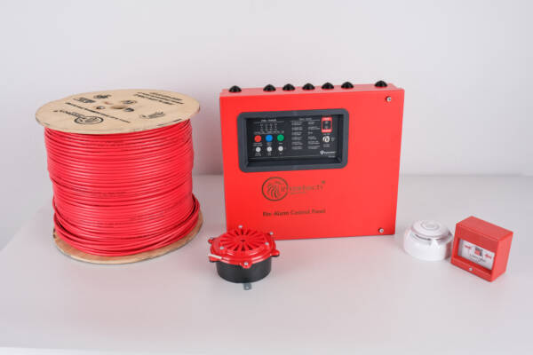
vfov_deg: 36.9
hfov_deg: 53.1
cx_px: 266
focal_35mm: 36
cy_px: 178
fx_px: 533
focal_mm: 24.2
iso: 200
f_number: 8
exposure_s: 1/30
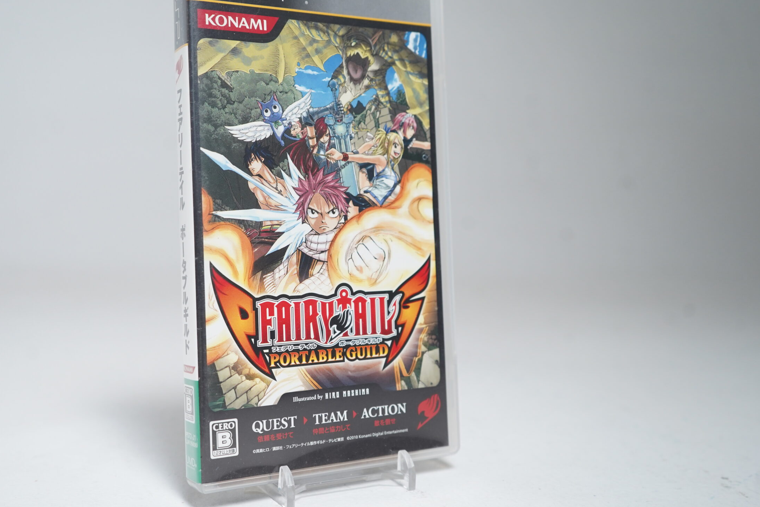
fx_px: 844
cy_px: 231
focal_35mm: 40
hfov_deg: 48.3
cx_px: 322
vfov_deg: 33.4
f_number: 5
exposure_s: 1/40
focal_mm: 34
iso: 1000
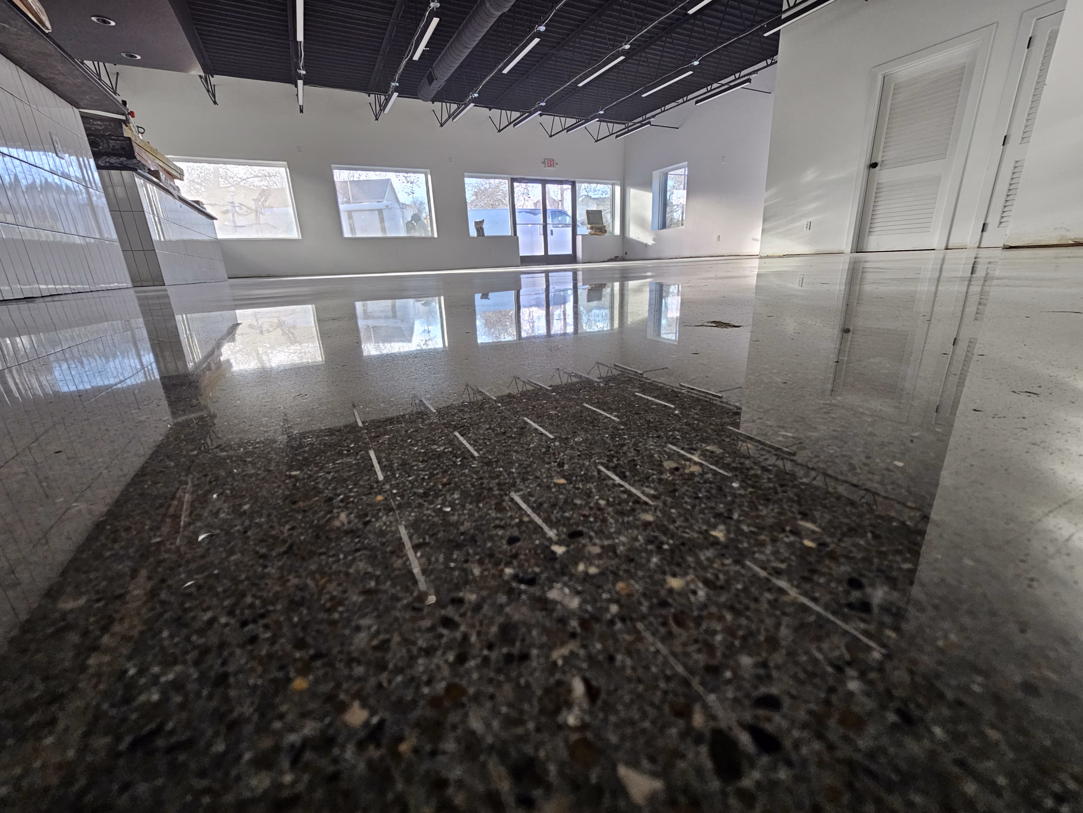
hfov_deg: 106.2
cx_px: 542
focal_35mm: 13
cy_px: 406
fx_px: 407
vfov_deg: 89.9
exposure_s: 1/60
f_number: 2.2
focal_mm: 2.2
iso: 160
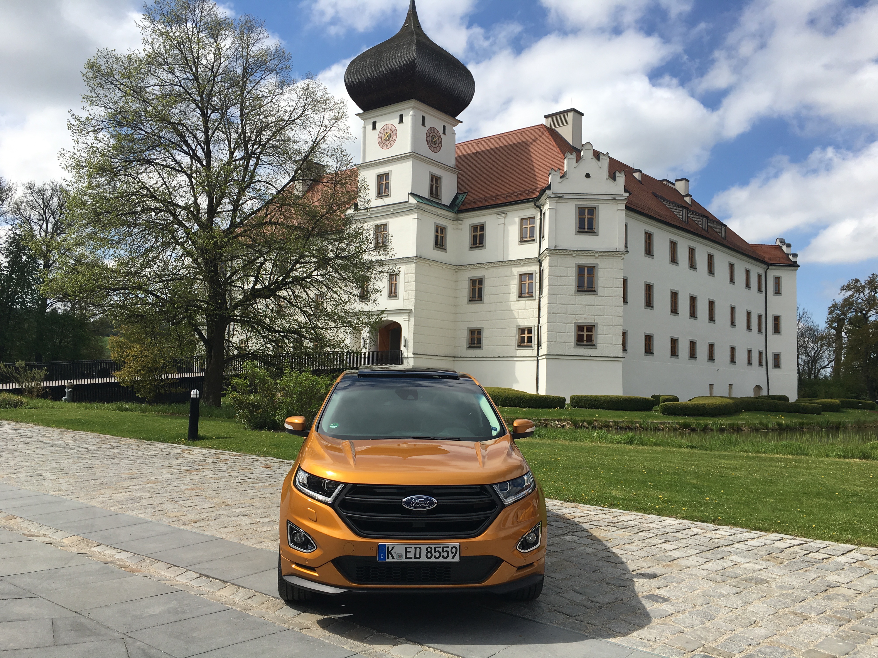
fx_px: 736
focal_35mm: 29
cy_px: 329
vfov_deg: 48.2
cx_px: 439
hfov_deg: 61.7
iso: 25
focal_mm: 4.15
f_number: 2.2
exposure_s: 1/1876
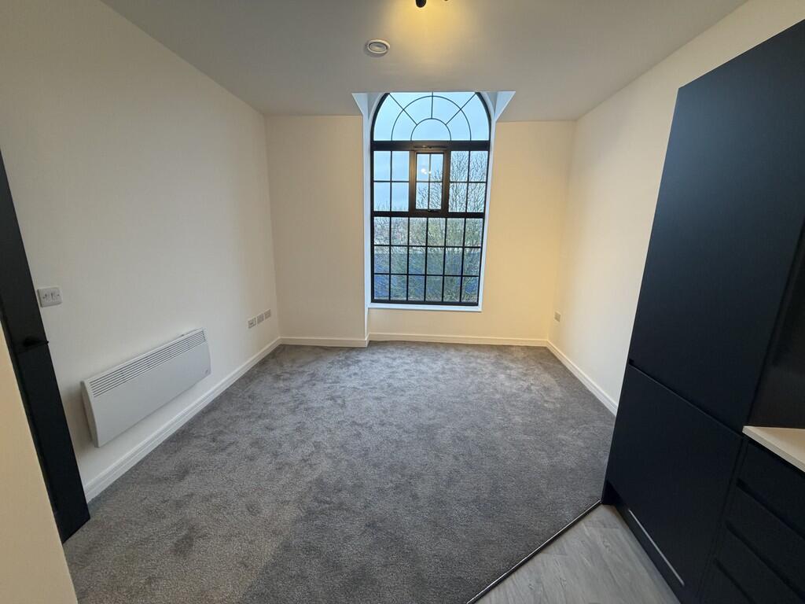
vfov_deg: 85.7
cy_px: 302
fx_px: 326
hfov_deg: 102.1
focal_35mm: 14
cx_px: 402
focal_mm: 2.22
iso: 320
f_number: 2.2
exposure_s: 1/100
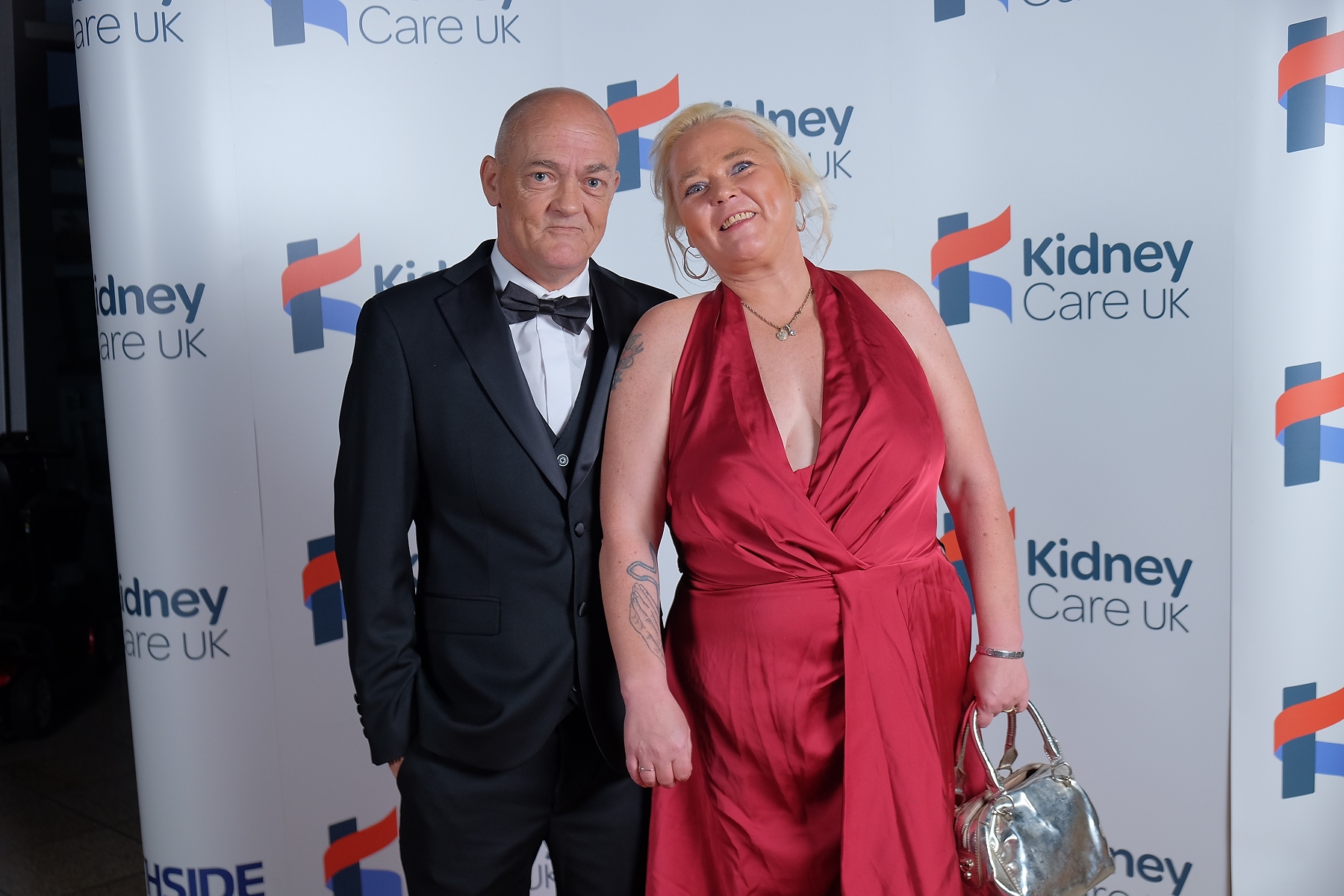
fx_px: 1568
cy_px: 448
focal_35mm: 42
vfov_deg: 31.9
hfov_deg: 46.4
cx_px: 672
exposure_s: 1/180
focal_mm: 27.7
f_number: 4
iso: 400
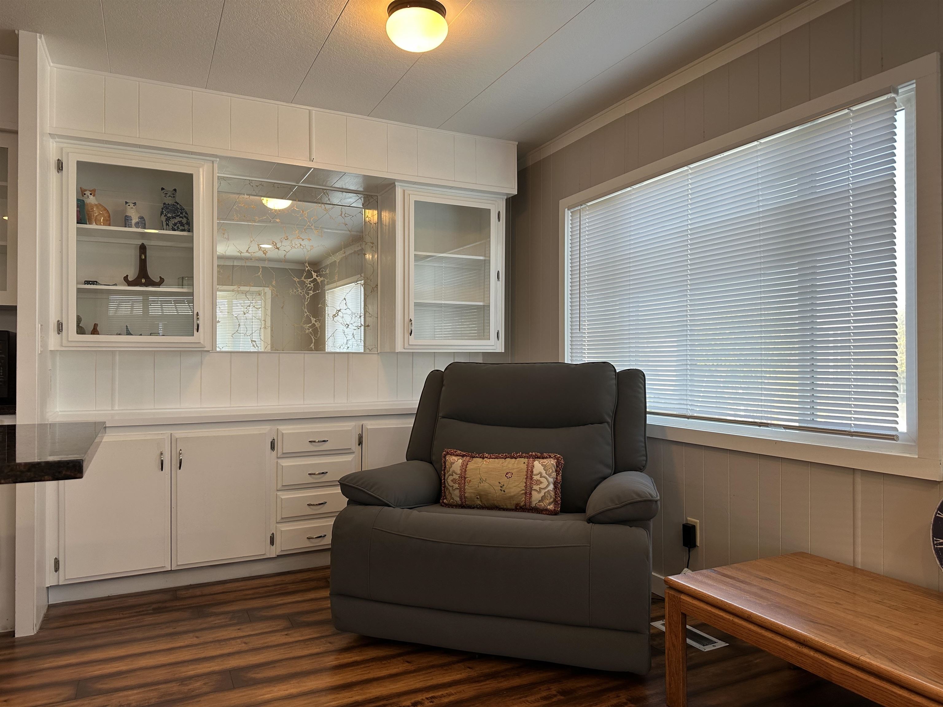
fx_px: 654
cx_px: 472
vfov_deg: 56.8
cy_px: 354
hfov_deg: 71.6
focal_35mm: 24
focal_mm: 6.86
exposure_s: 1/120
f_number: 1.78
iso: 100
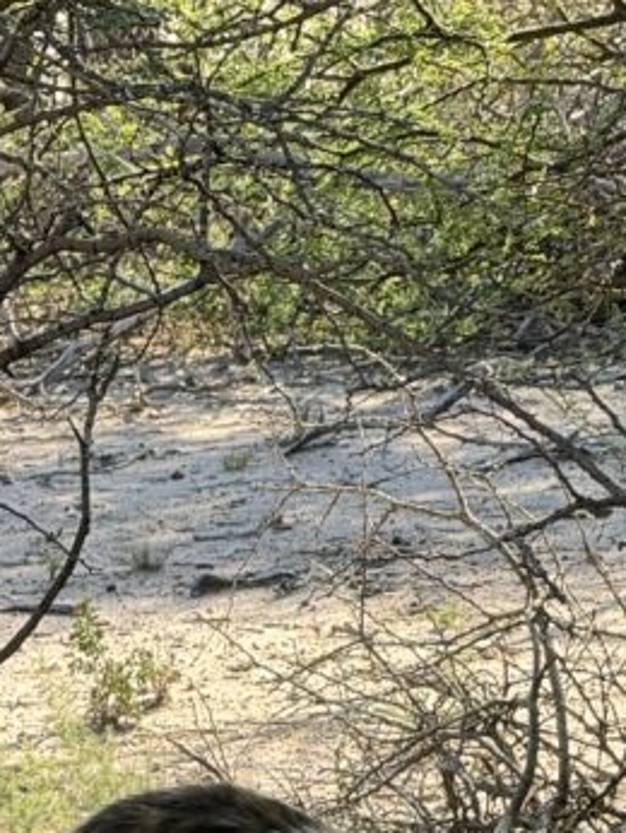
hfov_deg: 4.2
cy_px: 1117
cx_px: 522
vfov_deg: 5.5
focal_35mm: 355
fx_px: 8549
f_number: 2.8
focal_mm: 15.66
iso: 50
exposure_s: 1/152
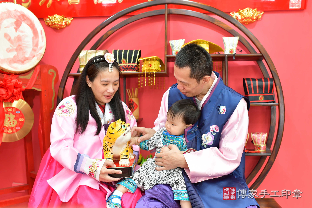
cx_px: 157
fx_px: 312
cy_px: 104
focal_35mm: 36
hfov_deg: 53.1
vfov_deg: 36.9
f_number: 4.5
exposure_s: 1/200
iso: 800
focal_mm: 35
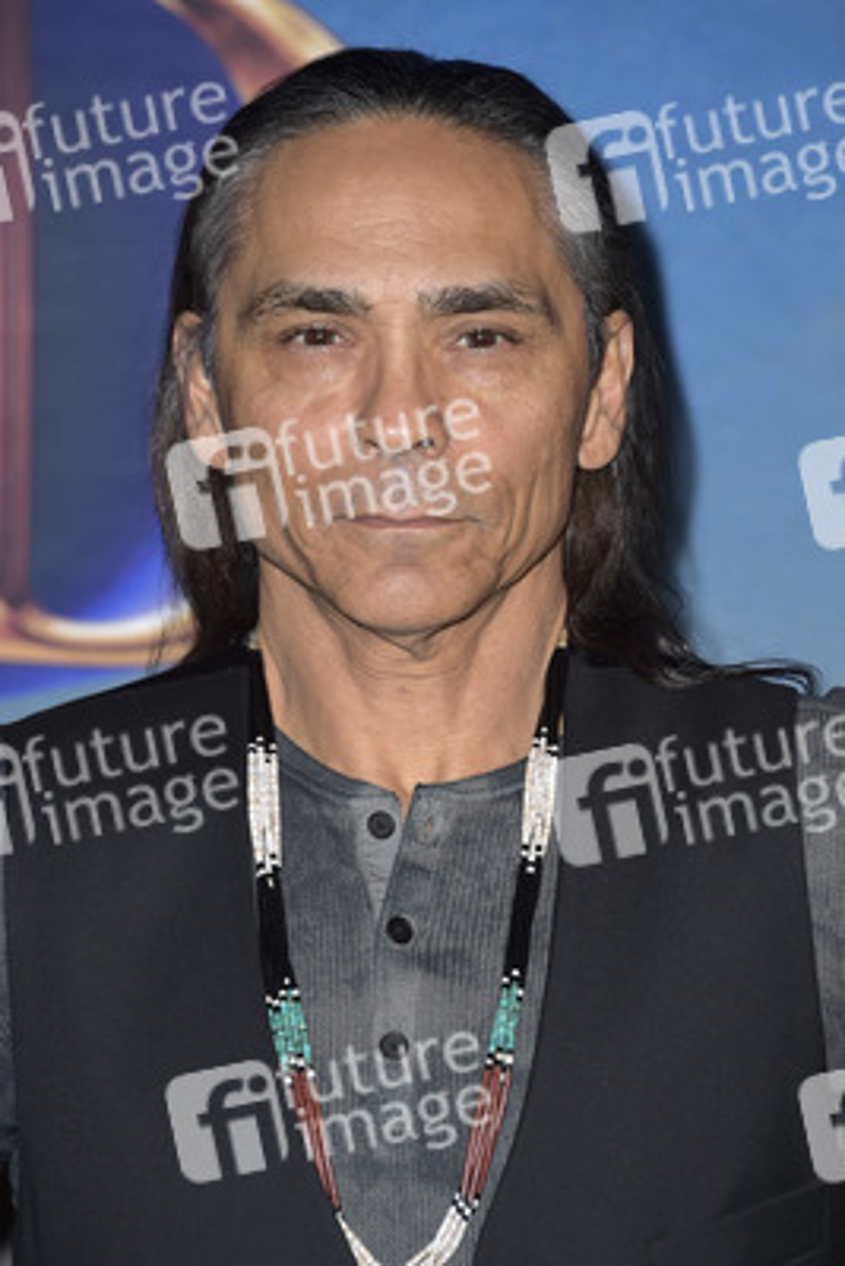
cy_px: 633
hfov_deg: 7.2
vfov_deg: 10.8
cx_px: 422
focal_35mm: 190
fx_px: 6683
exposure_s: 1/250
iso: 320
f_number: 6.3
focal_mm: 190
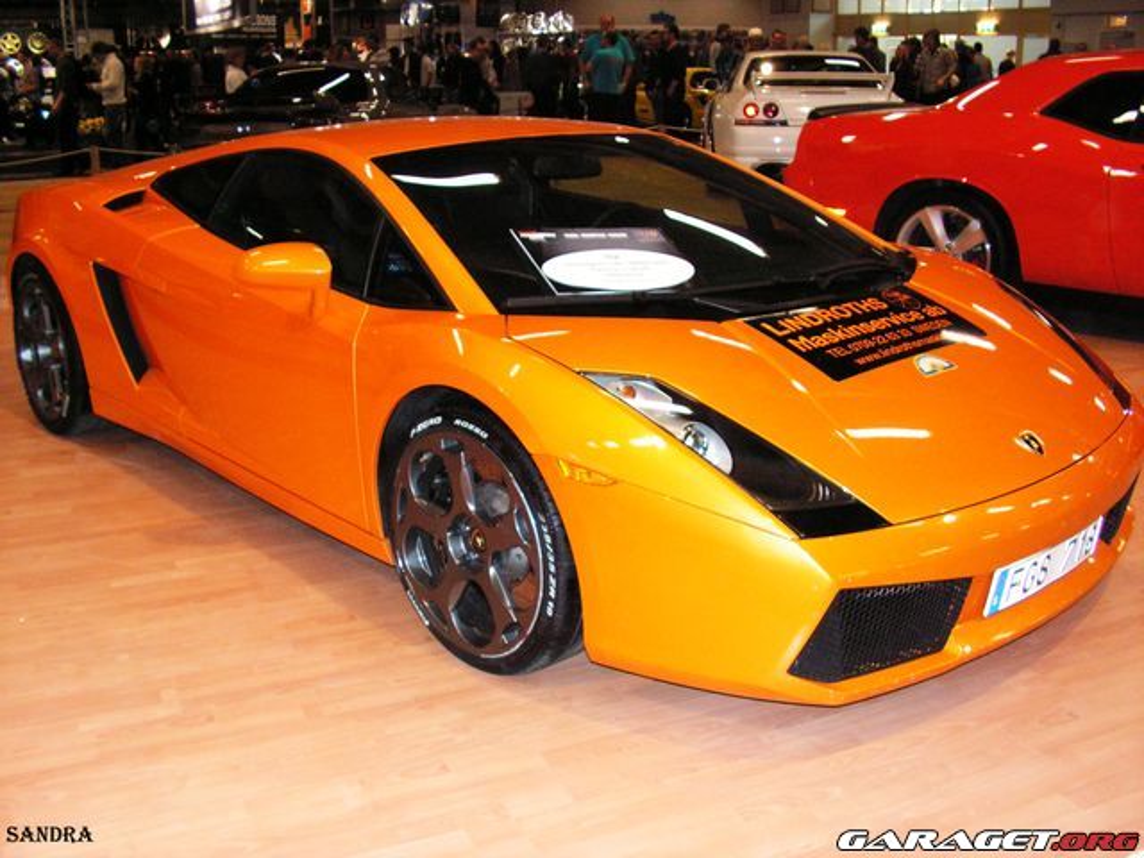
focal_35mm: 36
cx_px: 572
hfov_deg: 51.4
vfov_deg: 39.7
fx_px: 1190
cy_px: 429
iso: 160
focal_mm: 6
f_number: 3.2
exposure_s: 1/40
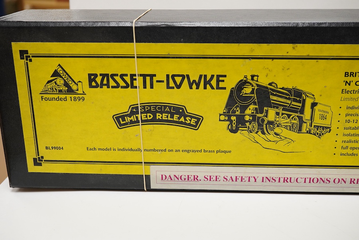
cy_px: 120
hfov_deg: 43.6
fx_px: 449
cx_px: 180
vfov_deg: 29.9
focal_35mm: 45
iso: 1250
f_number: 9
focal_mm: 30
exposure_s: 1/125
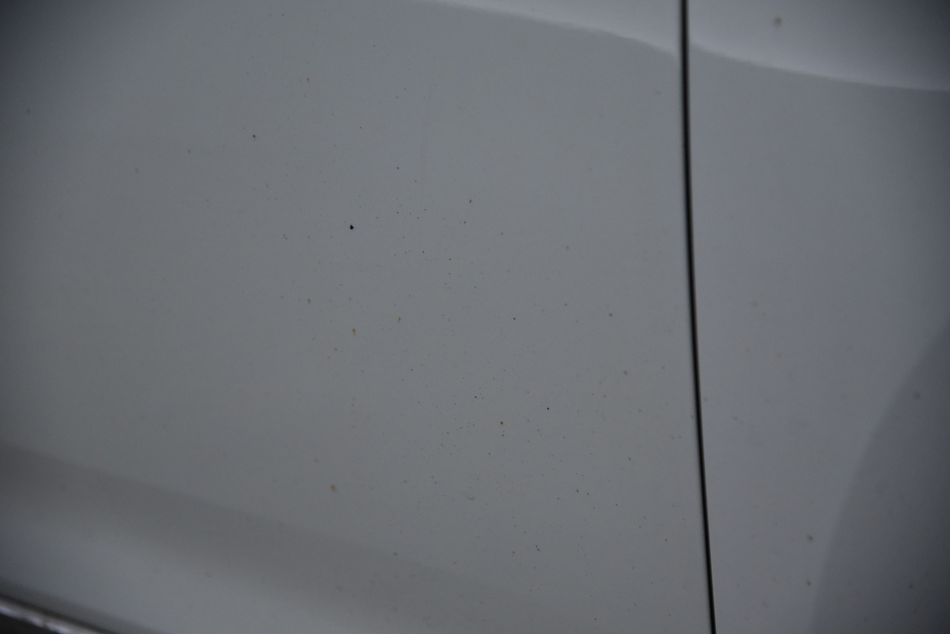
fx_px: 2165
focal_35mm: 82
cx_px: 475
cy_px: 317
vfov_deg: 16.7
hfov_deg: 24.8
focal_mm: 82
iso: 4000
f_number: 4
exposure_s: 1/500
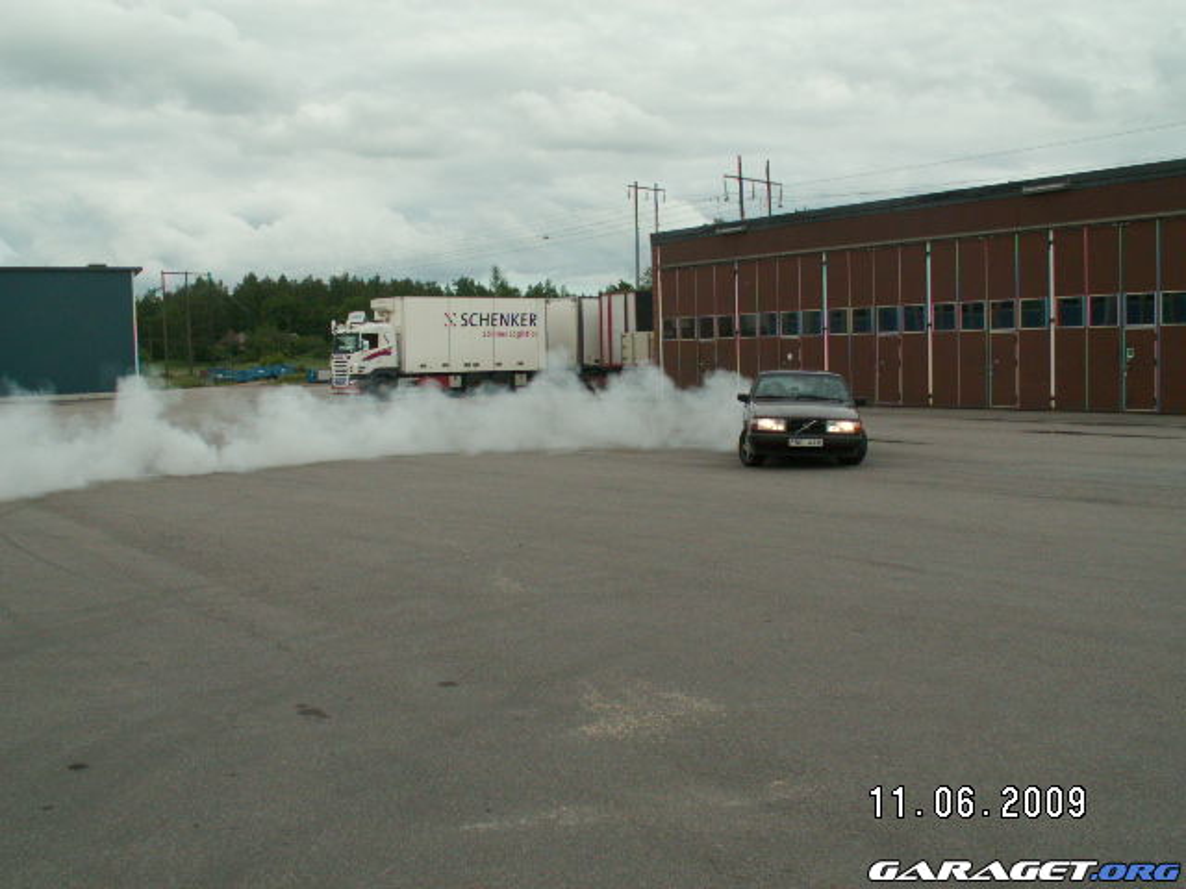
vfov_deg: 40.7
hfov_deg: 52.6
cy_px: 444
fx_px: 1199
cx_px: 593
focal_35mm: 35
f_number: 4
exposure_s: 1/500
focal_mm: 5.86
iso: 50
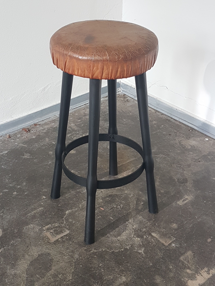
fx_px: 215
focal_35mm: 26
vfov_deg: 67.3
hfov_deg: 53.1
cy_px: 143
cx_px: 108
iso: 80
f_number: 1.7
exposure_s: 1/50
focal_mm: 4.2
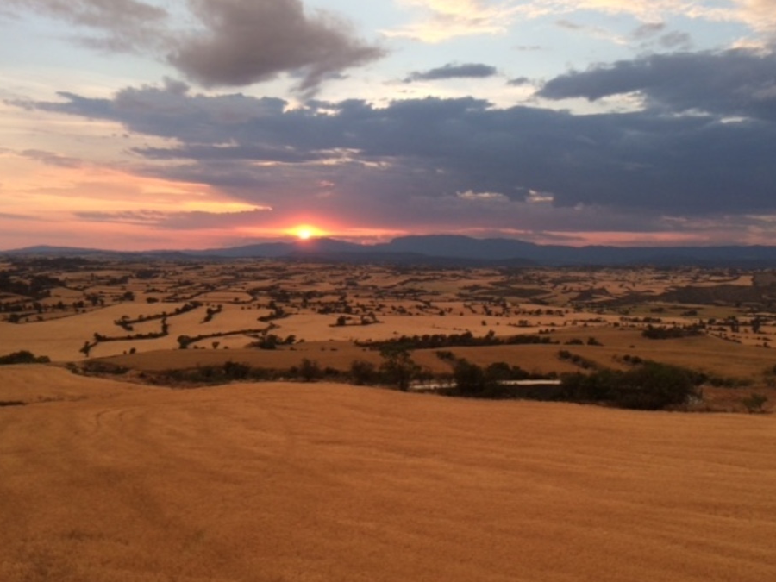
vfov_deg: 42.9
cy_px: 283
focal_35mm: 33
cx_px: 411
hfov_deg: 55.3
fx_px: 740
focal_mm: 4.15
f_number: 2.2
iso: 32
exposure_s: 1/328
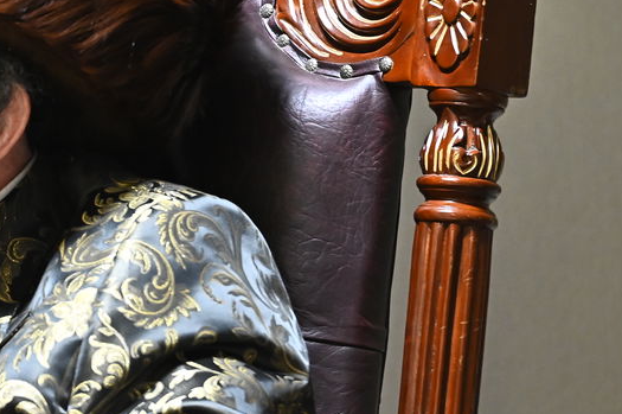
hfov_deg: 3.9
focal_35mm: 533
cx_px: -190
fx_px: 9200
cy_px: 138
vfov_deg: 2.6
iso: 3200
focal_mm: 200
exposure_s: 1/200
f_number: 5.6
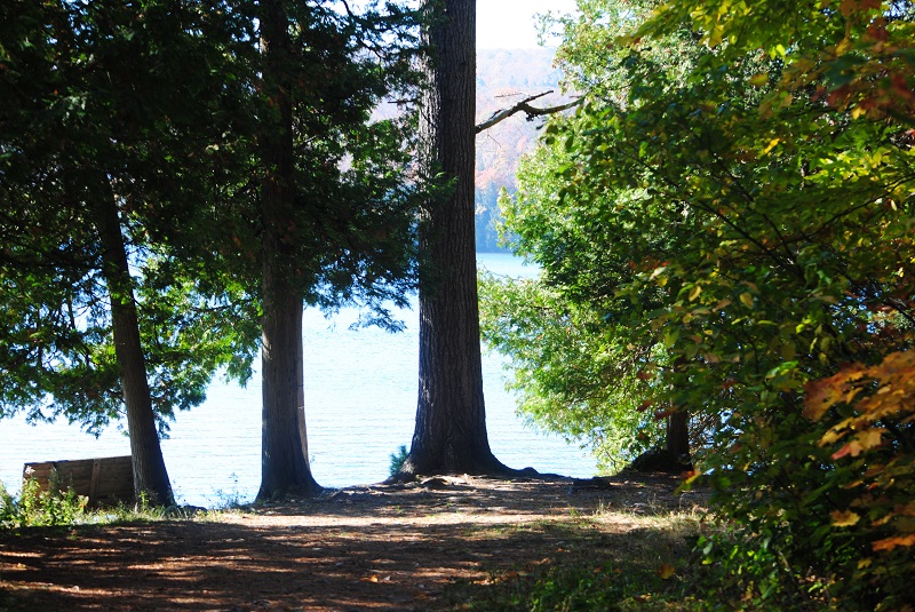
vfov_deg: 13.1
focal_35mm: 105
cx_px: 458
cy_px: 306
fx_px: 2671
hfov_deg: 19.4
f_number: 5.6
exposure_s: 1/50
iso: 100
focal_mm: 70
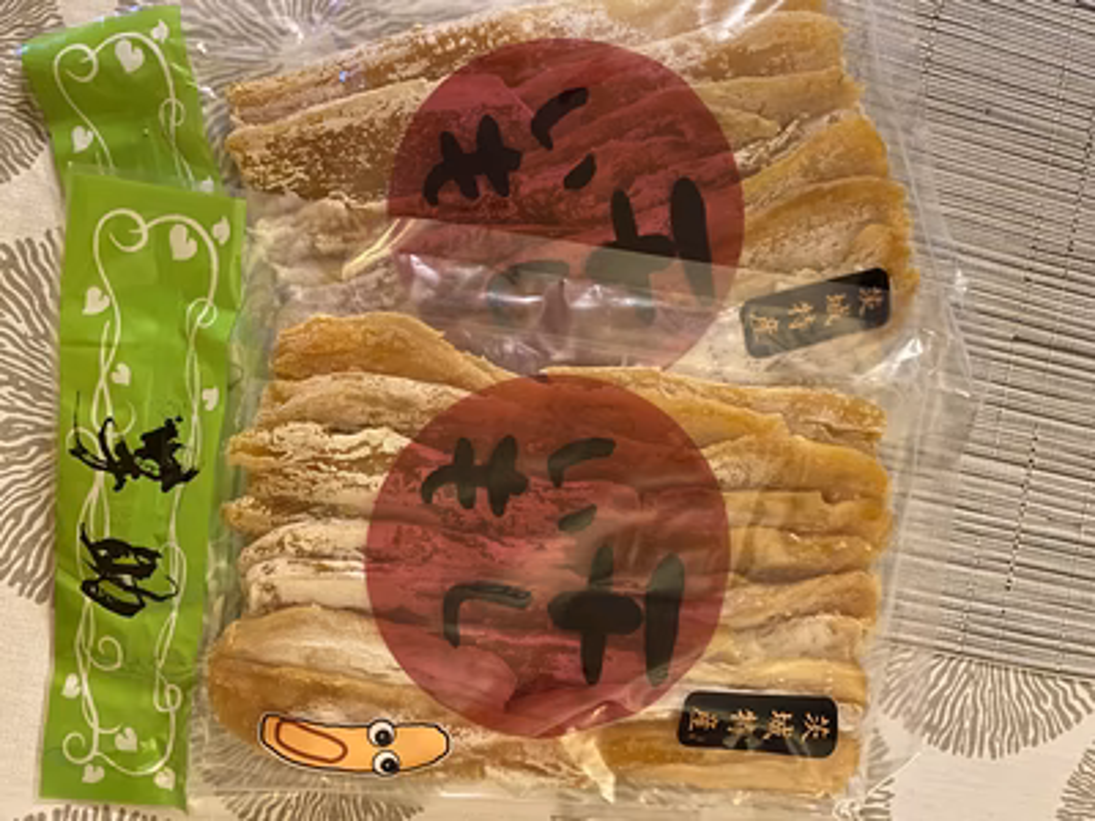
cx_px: 548
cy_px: 410
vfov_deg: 53.1
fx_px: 822
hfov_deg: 67.3
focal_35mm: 26
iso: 800
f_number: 1.8
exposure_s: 1/25
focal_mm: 4.25
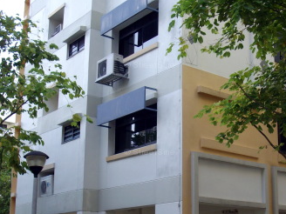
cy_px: 153
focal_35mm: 62
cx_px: 189
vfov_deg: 23.5
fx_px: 512
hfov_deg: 31.0
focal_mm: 6.2
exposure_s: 1/125
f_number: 2.8
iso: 80
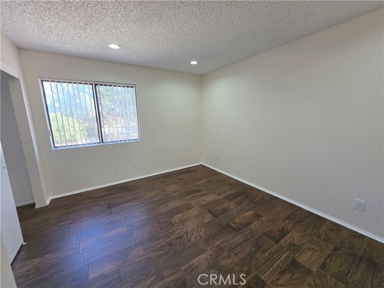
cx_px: 192
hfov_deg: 106.2
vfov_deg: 89.9
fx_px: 144
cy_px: 144
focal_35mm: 13
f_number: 1.9
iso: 125
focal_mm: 2.2
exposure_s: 1/120
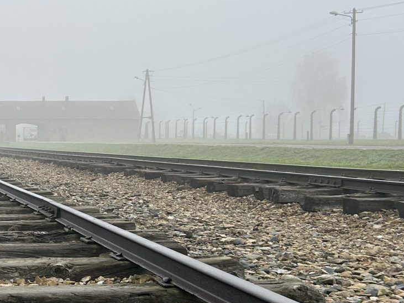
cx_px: -38
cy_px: 175
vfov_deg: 22.9
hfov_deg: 27.7
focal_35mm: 64
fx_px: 747
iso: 64
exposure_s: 1/121
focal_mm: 5.7
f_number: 1.5
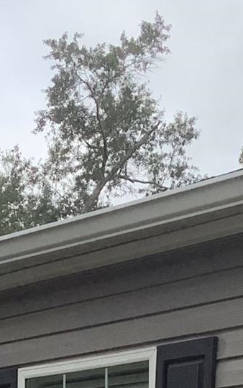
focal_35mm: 140
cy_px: 625
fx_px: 1484
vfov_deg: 13.8
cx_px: 1
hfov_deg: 9.3
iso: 25
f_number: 2.4
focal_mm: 3.3
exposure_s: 1/586
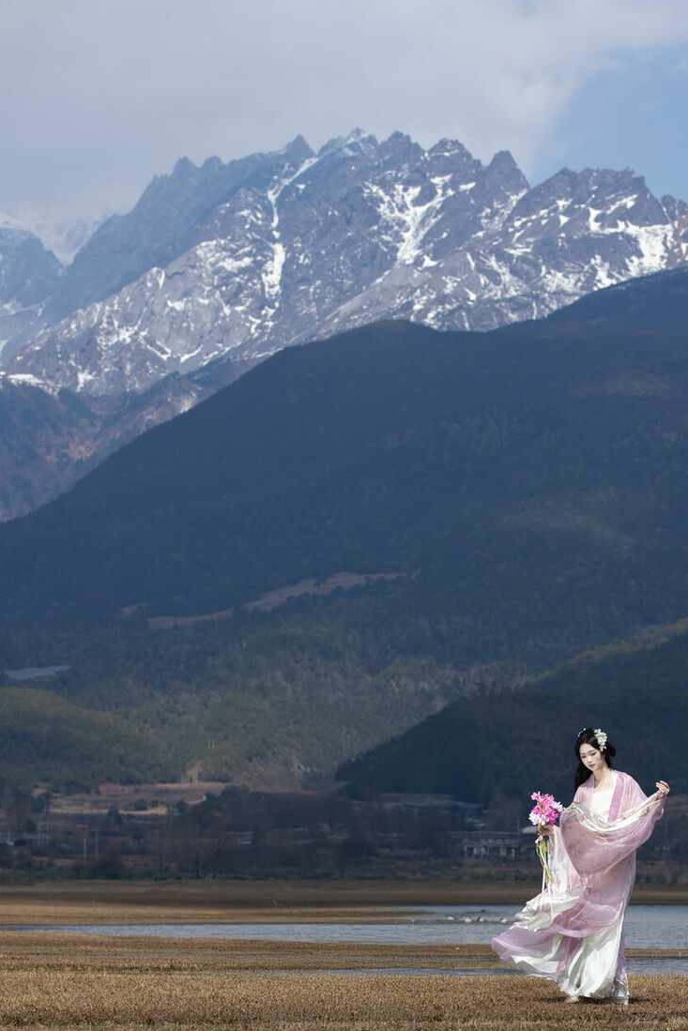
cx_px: 449
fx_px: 3983
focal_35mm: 139
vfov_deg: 14.7
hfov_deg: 9.9
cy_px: 699
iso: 100
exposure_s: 1/1000
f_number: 5
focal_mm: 95
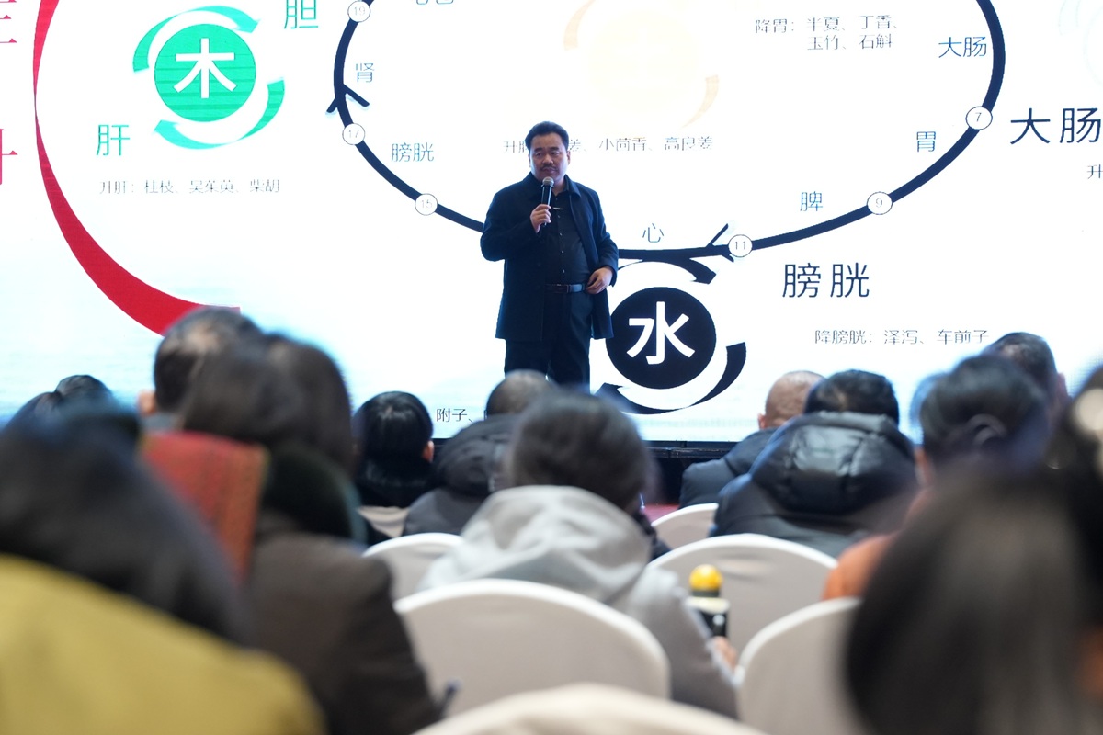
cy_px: 368
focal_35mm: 105
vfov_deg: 13.0
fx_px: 3217
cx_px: 552
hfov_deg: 19.5
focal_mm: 70
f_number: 2.8
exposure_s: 1/200
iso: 1600
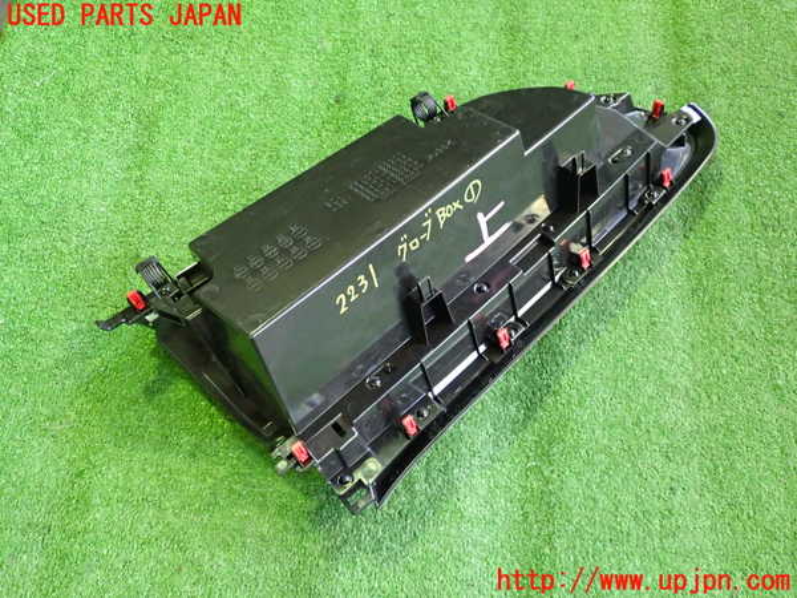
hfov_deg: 60.0
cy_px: 299
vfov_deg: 46.8
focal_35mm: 30
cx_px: 398
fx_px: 691
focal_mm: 5.4
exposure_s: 1/30
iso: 640
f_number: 2.3
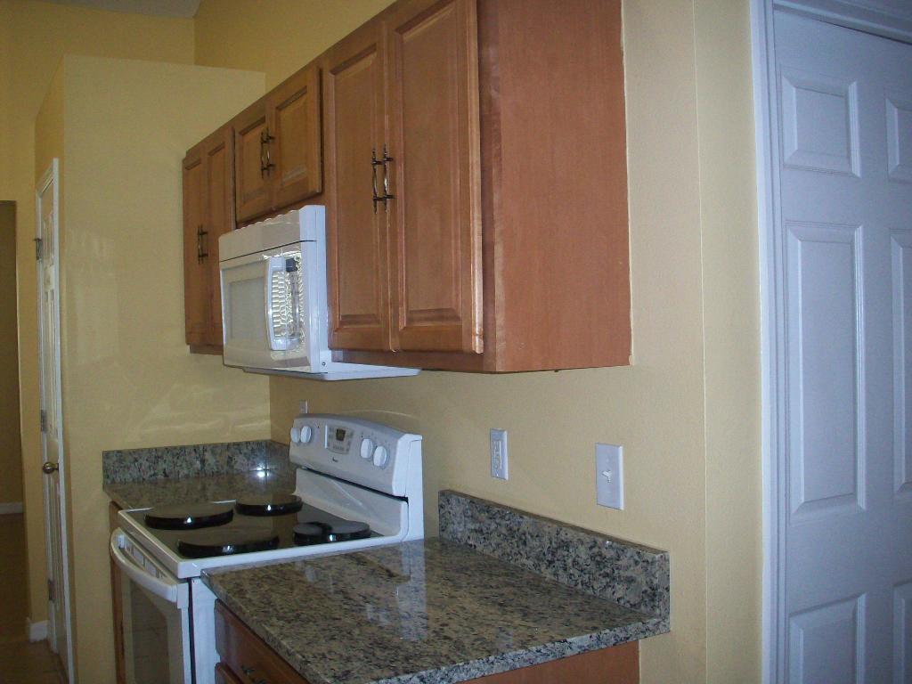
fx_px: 975
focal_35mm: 37
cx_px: 456
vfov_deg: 38.7
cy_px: 342
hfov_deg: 50.1
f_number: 2.8
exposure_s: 1/64
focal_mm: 6.2
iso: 160
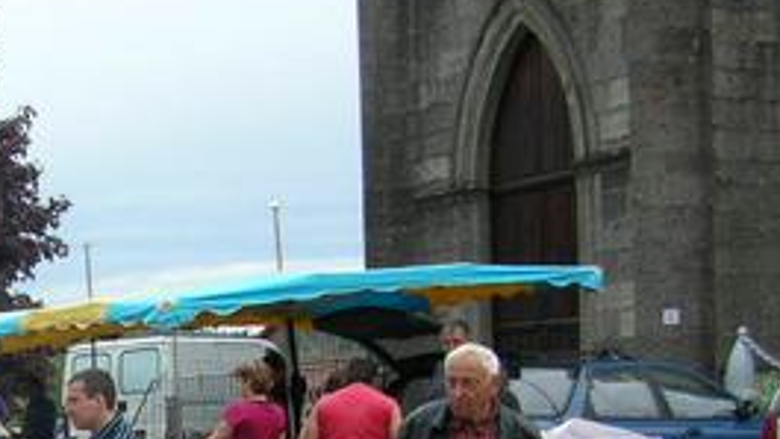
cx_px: -88
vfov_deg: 12.5
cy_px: 666
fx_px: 1903
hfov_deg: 21.9
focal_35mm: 92
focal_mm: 5.8
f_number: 2.8
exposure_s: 1/404
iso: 50
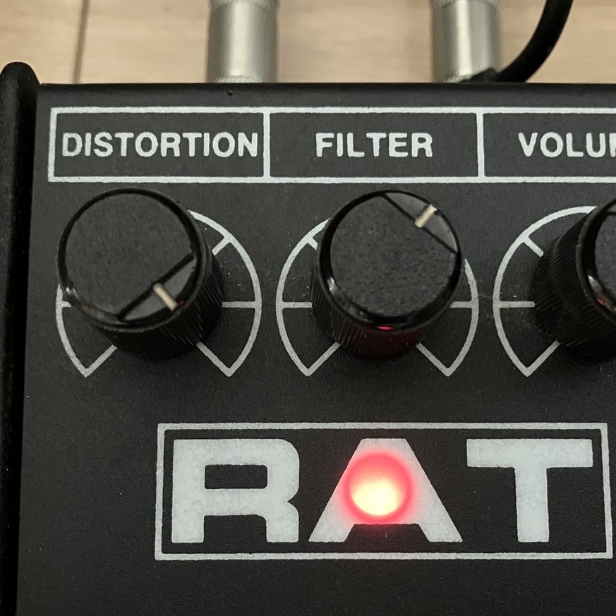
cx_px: 366
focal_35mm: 34
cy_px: 317
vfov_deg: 48.4
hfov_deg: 48.2
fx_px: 685
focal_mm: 3.99
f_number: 1.8
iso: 640
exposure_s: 1/19
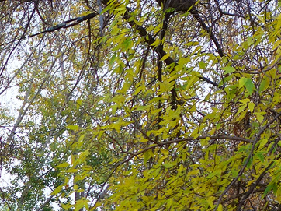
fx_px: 1217
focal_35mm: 150
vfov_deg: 9.7
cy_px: 280
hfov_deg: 12.4
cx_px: -166
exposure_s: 1/500
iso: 320
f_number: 3.2
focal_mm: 17.4
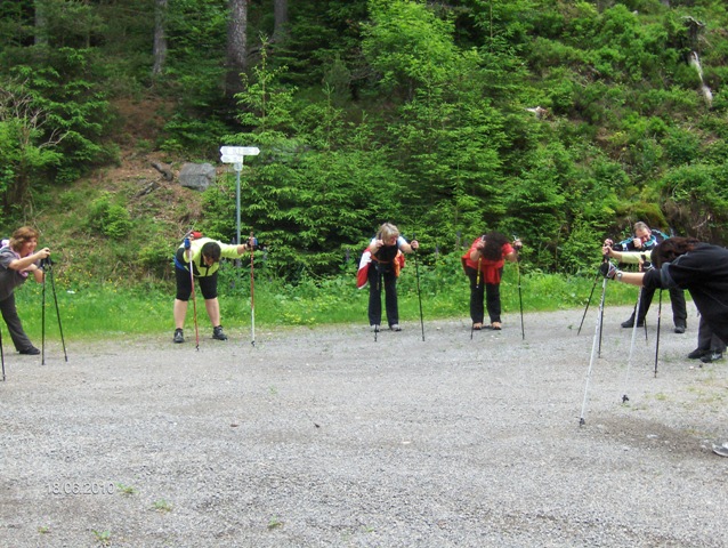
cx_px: 364
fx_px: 737
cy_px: 274
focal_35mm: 35
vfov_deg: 40.8
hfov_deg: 52.6
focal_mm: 7.5
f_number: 2.8
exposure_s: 1/123
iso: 169
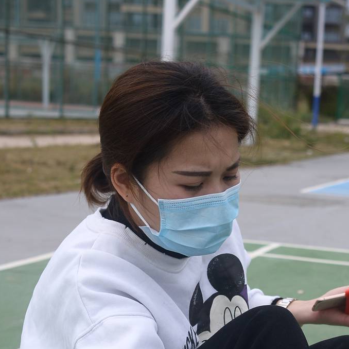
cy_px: 420
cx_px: 283
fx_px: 1049
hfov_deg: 18.7
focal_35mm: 92
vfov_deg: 17.9
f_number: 5.6
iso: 125
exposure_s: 1/500
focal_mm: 35
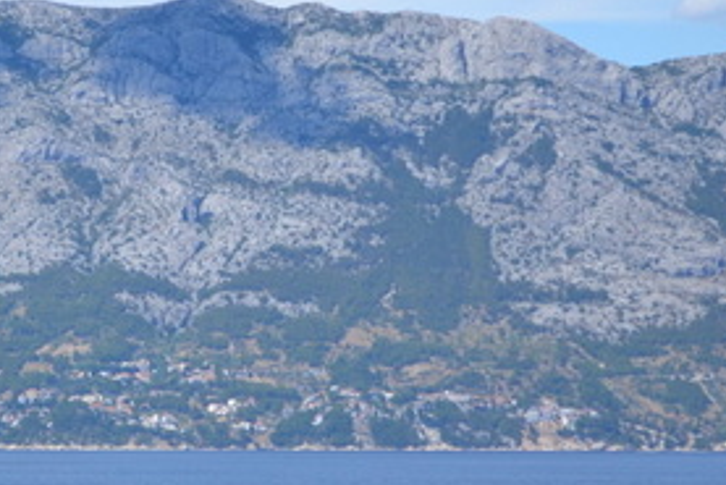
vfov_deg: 5.8
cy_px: 438
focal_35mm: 238
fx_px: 4811
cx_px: 136
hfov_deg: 8.6
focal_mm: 55
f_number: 6.3
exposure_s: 1/1600
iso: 400
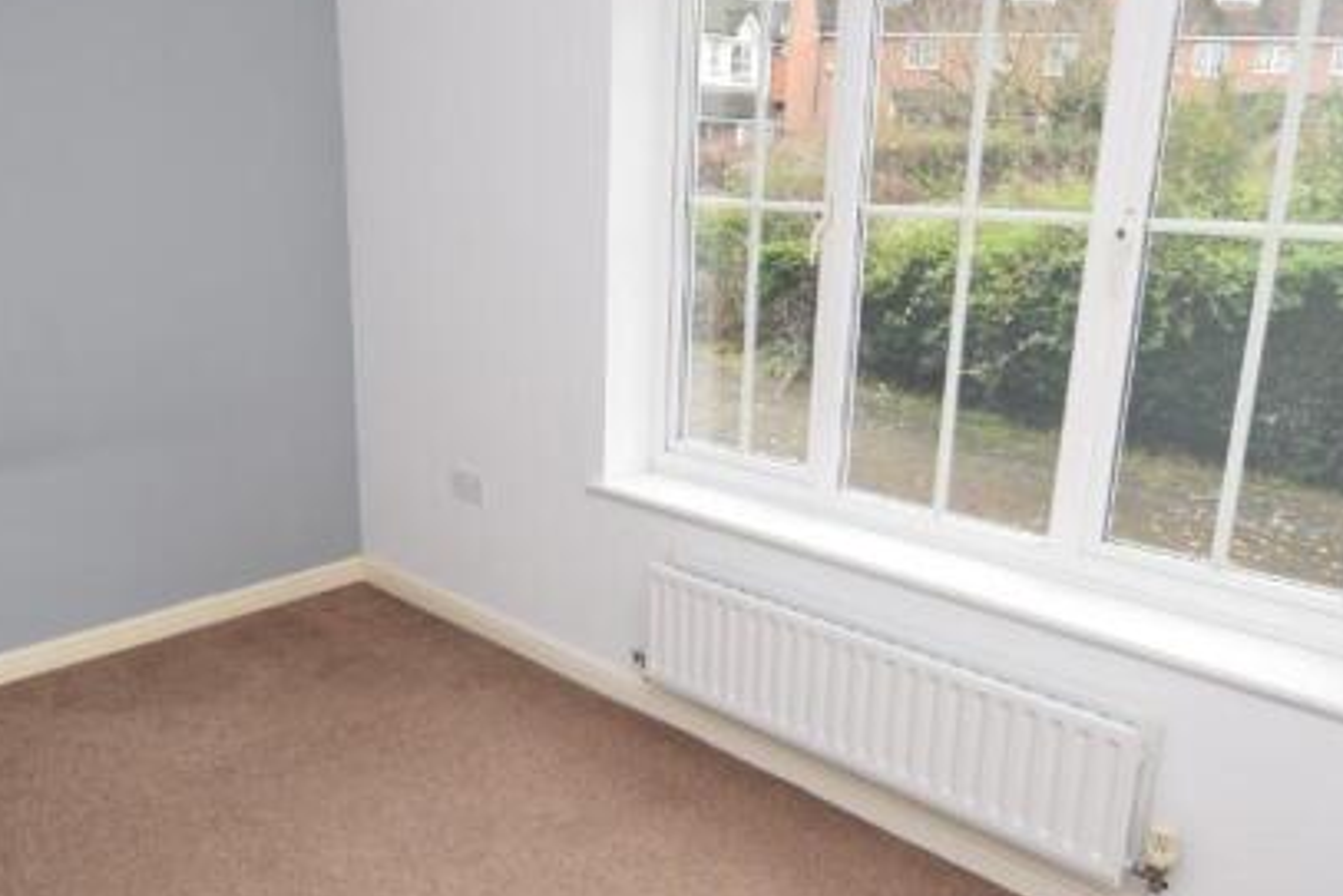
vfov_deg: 45.0
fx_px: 1082
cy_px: 465
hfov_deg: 63.4
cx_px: 582
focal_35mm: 29
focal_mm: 12
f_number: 4
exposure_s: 1/60
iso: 400
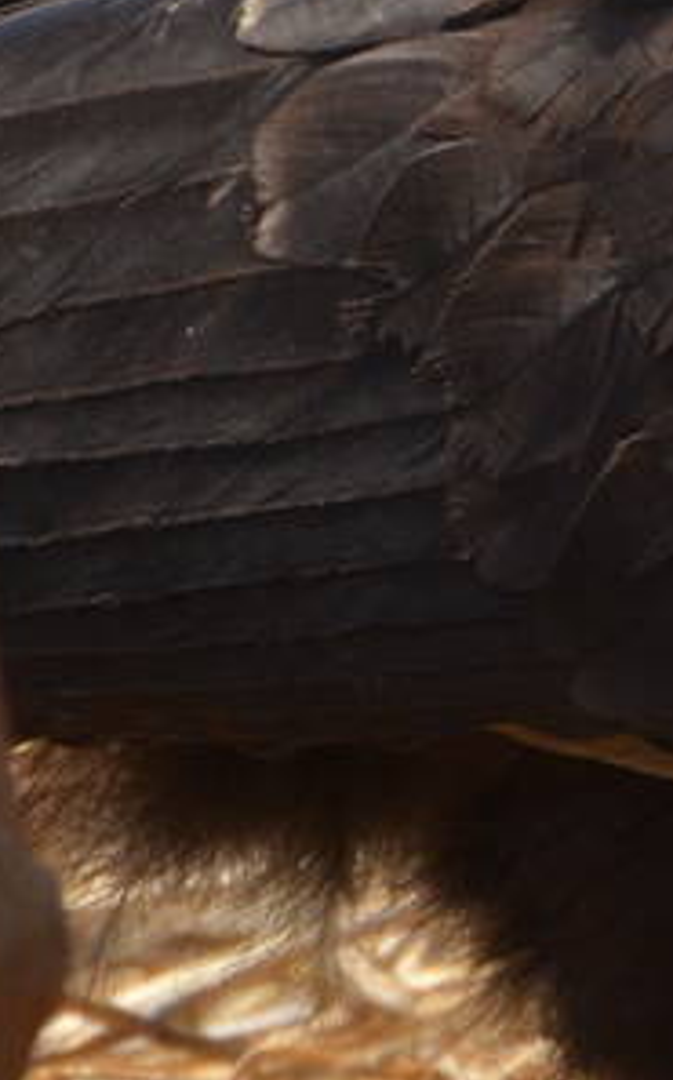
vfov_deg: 0.9
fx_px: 72662
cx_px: 1546
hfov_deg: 0.5
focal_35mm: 2470
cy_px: 1033
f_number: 5.6
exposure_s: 1/800
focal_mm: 300
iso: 800
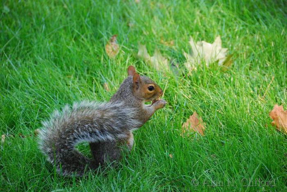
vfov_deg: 4.6
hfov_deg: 6.9
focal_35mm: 300
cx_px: 144
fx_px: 2394
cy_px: 96
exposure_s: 1/100
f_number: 5.6
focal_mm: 200
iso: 1100
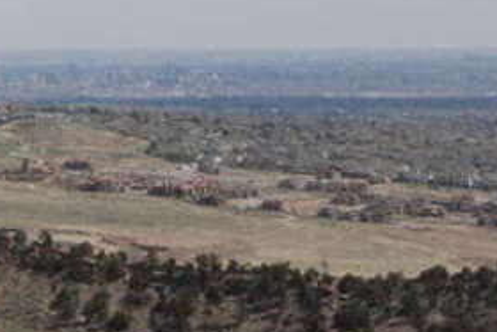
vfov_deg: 5.1
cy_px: -120
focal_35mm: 266
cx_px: -193
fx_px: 3674
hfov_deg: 7.6
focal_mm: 62
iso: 1600
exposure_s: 1/2500
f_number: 13
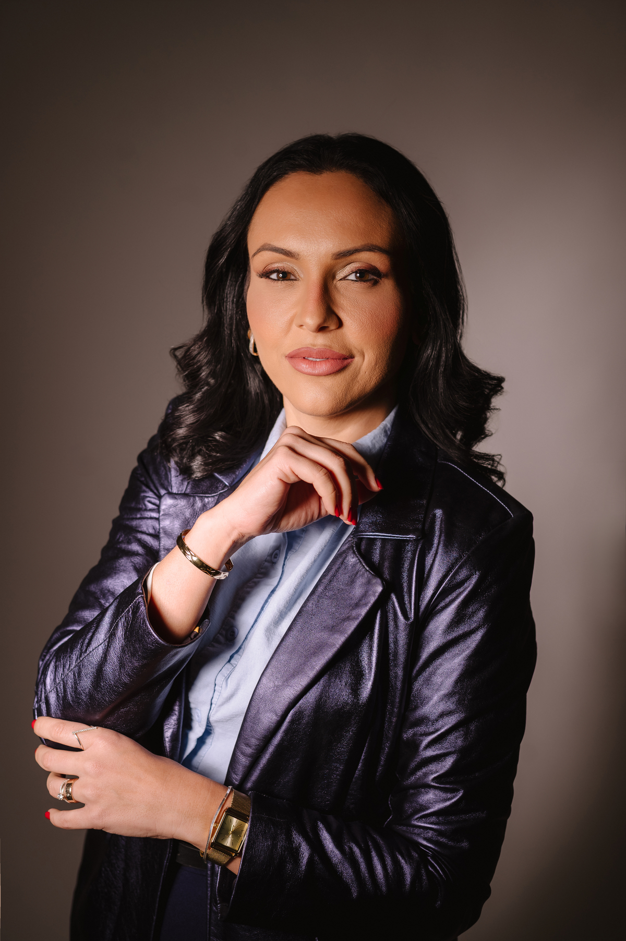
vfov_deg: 39.6
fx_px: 1306
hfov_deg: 27.0
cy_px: 470
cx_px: 313
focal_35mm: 50
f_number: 3.2
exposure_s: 1/125
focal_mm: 50
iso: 100
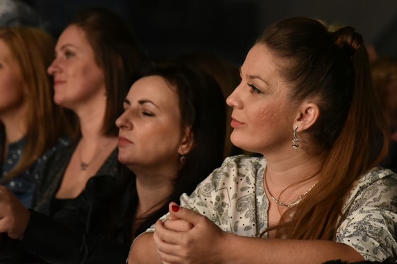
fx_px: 1896
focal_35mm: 172
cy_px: 126
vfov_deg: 8.0
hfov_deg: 12.0
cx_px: 201
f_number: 4
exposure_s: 1/320
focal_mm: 120
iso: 6400
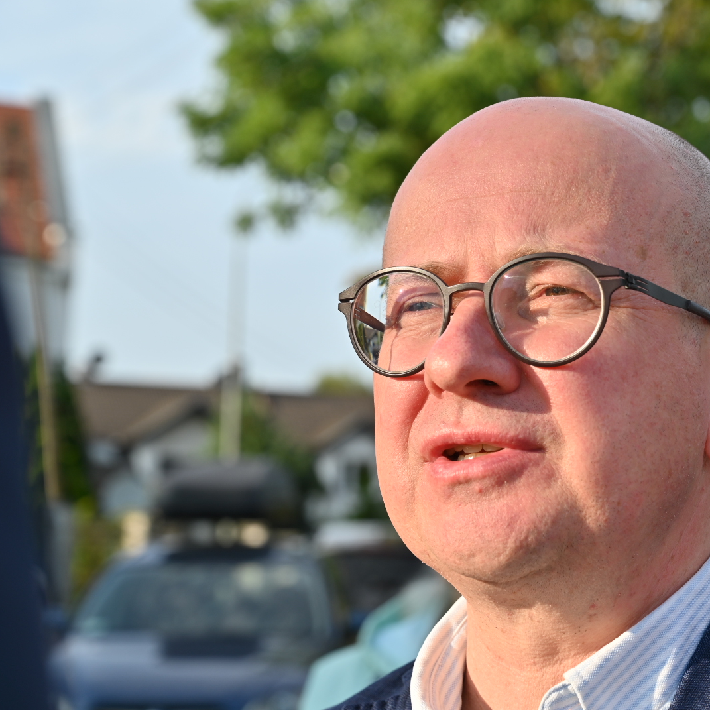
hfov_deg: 19.2
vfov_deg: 19.3
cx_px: 506
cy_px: 355
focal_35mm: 90
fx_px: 2088
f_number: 7.1
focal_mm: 70
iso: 100
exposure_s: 1/250
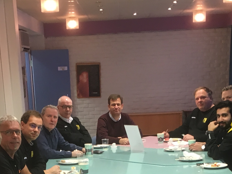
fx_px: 590
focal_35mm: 88
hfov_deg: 22.2
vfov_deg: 15.5
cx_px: 95
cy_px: 257
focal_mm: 4.15
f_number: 2.2
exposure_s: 1/33
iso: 100
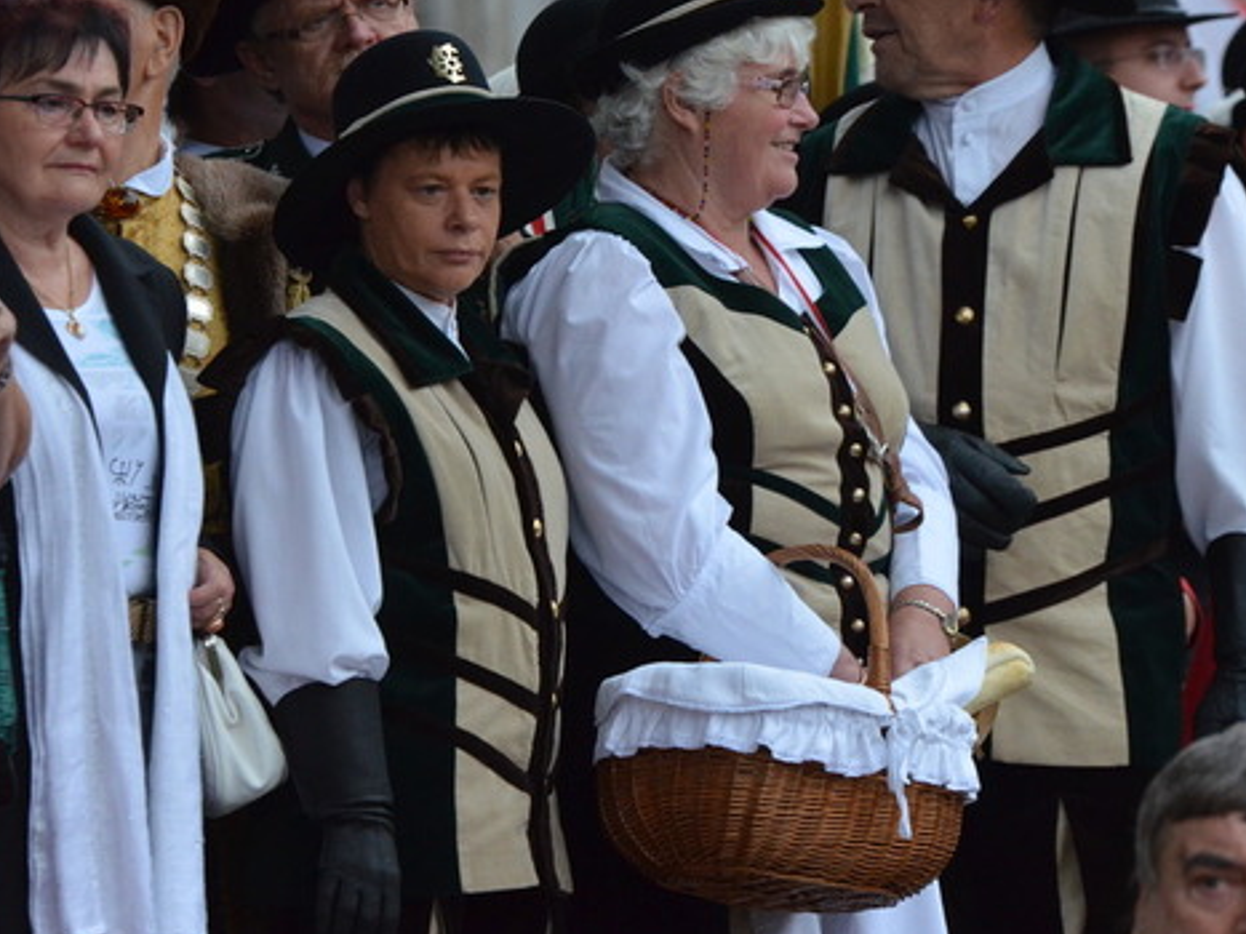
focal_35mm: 438
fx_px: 15762
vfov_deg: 3.4
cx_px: 542
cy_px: 422
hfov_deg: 4.5
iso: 1600
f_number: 5.6
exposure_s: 1/320
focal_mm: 200
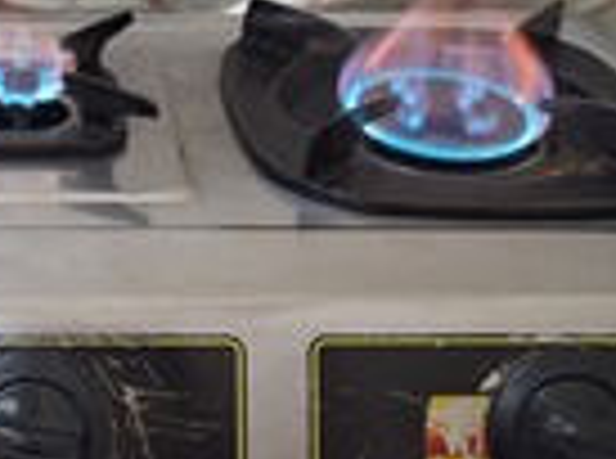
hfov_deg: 24.9
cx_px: 97
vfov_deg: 19.1
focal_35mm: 77
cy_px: 227
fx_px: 1367
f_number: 1.8
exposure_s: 1/25
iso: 320
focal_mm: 5.54
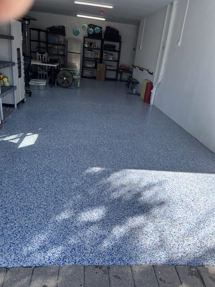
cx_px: 108
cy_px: 144
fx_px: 215
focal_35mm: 26
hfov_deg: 53.1
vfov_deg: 67.3
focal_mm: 5.1
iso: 50
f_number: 1.6
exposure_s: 1/710
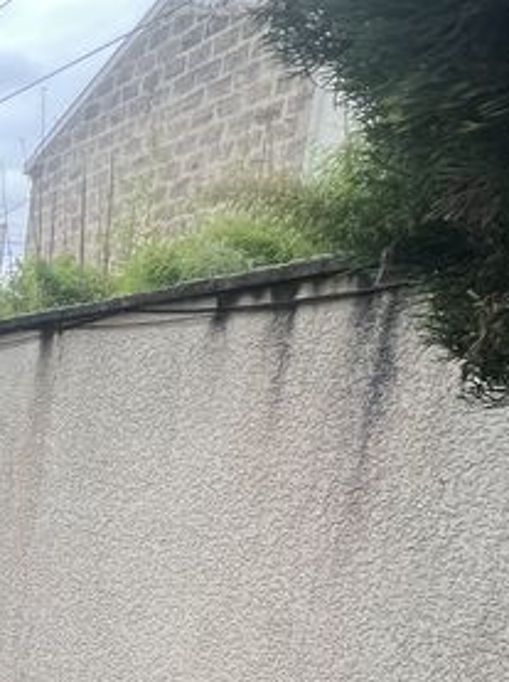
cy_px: 657
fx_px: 924
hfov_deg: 21.1
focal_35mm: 47
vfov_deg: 36.9
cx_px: -401
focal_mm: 1.57
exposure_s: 1/391
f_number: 1.8
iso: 32
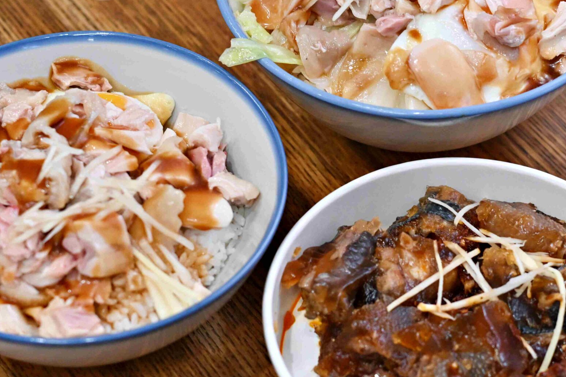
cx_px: 293
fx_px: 1949
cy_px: 139
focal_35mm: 124
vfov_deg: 11.0
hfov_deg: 16.5
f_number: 3.2
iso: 1100
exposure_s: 1/200
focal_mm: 50
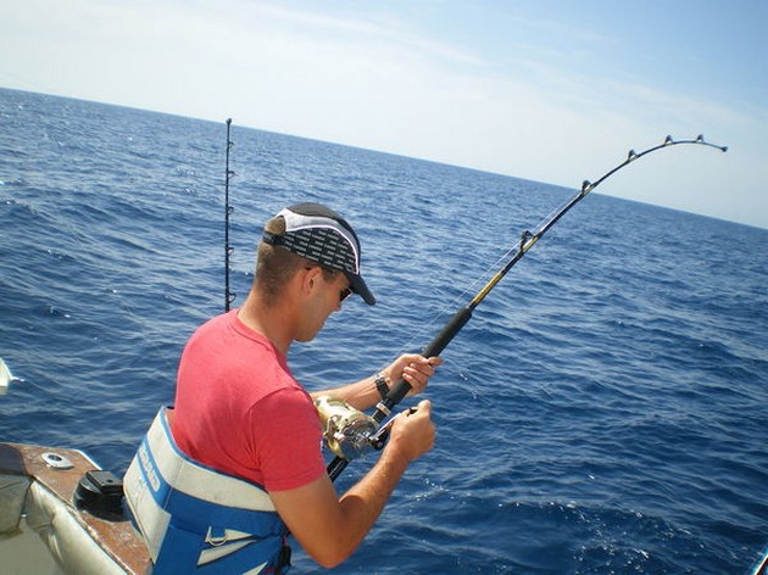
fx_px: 798
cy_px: 288
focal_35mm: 36
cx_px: 384
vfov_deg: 39.6
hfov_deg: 51.4
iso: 50
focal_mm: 6.3
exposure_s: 1/400
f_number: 4.6
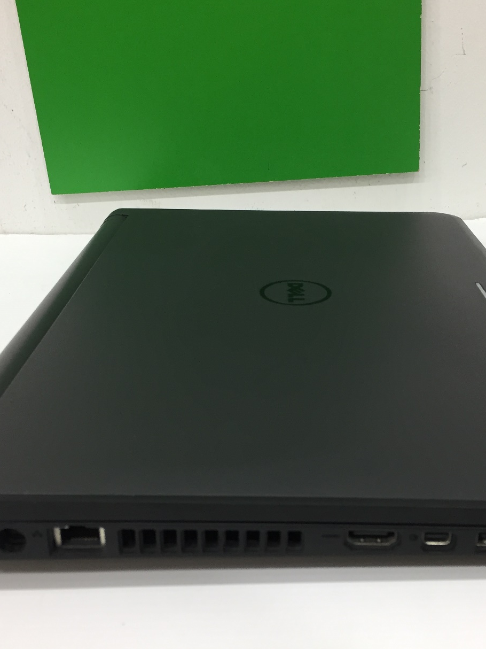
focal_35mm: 39
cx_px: 270
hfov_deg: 36.8
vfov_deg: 47.9
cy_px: 324
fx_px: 730
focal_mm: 4.15
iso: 100
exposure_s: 1/33
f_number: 2.2
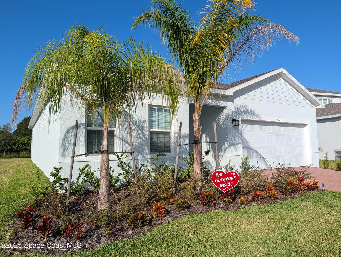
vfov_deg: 56.9
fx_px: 237
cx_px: 170
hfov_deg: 71.5
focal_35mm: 24
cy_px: 128
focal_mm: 6.9
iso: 20
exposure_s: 1/2075
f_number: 1.68
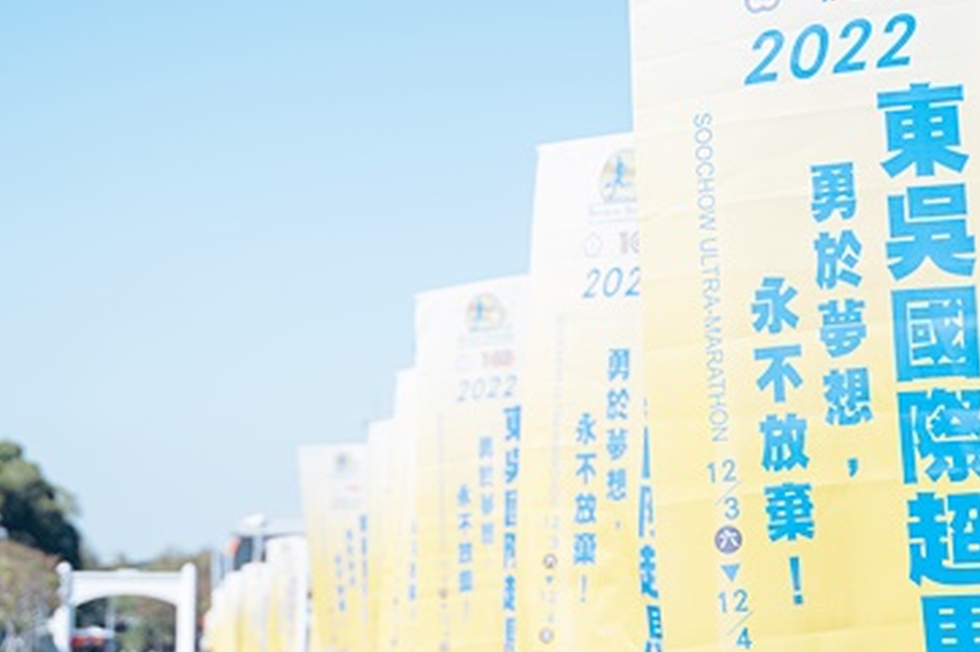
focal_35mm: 111
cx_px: 644
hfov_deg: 18.4
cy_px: 394
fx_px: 3013
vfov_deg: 12.4
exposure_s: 1/4000
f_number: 2.8
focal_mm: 51
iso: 250
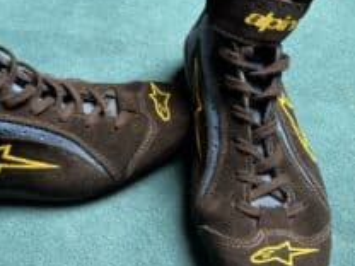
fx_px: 513
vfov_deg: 29.1
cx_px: 121
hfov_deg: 37.8
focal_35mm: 50
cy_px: 123
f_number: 1.6
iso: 160
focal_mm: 5.96
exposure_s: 1/60
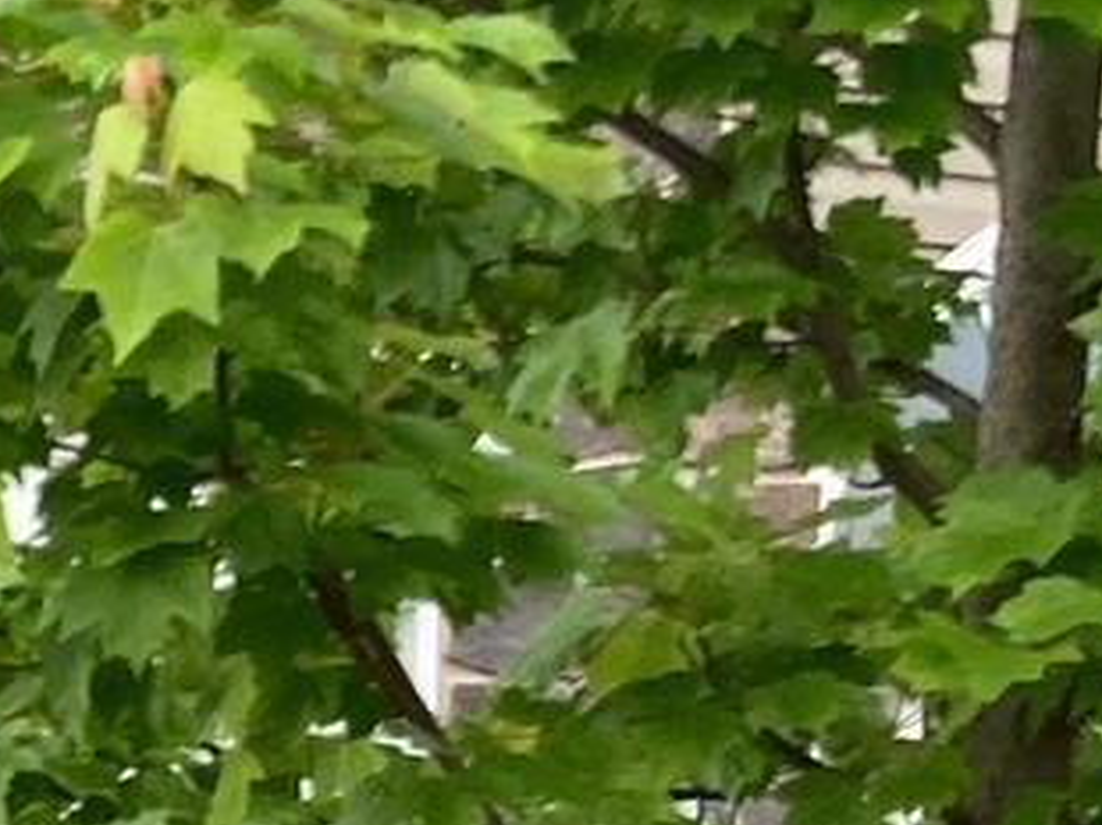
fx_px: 5885
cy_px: 1678
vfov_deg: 7.7
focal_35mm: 185
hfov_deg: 8.9
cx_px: -2090
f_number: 1.8
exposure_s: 1/121
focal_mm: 3.99
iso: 25
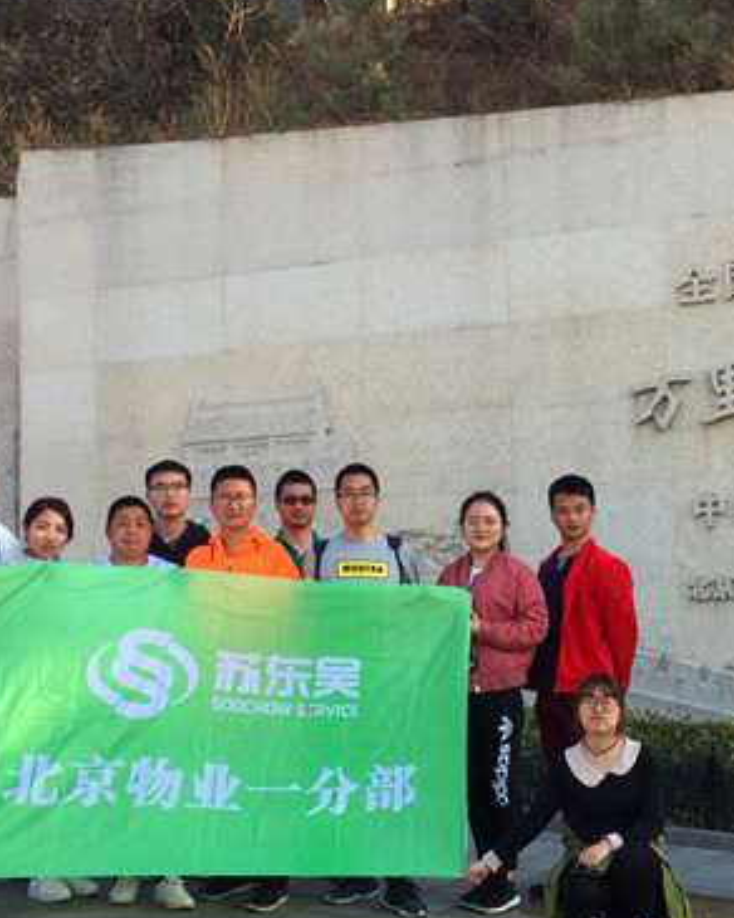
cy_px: 536
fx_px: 1684
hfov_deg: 24.3
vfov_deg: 30.4
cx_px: 550
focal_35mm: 62
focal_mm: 4.15
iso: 32
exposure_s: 1/293
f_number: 2.2
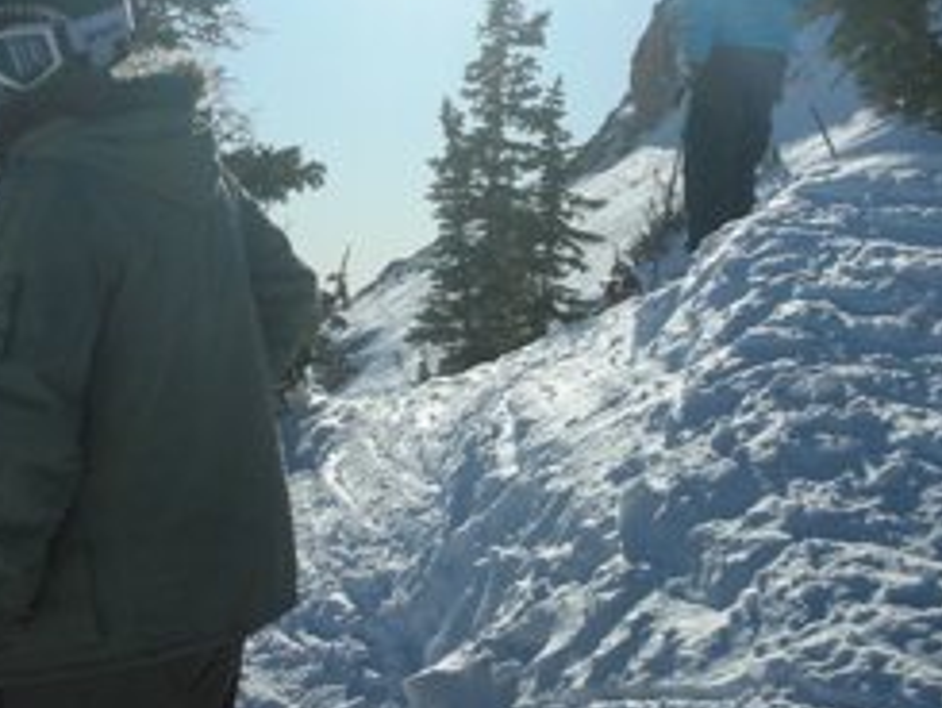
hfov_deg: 22.5
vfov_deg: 17.0
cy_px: 273
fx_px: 2369
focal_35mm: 87
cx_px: 400
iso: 50
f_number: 11.3
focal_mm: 10.1
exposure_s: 1/143
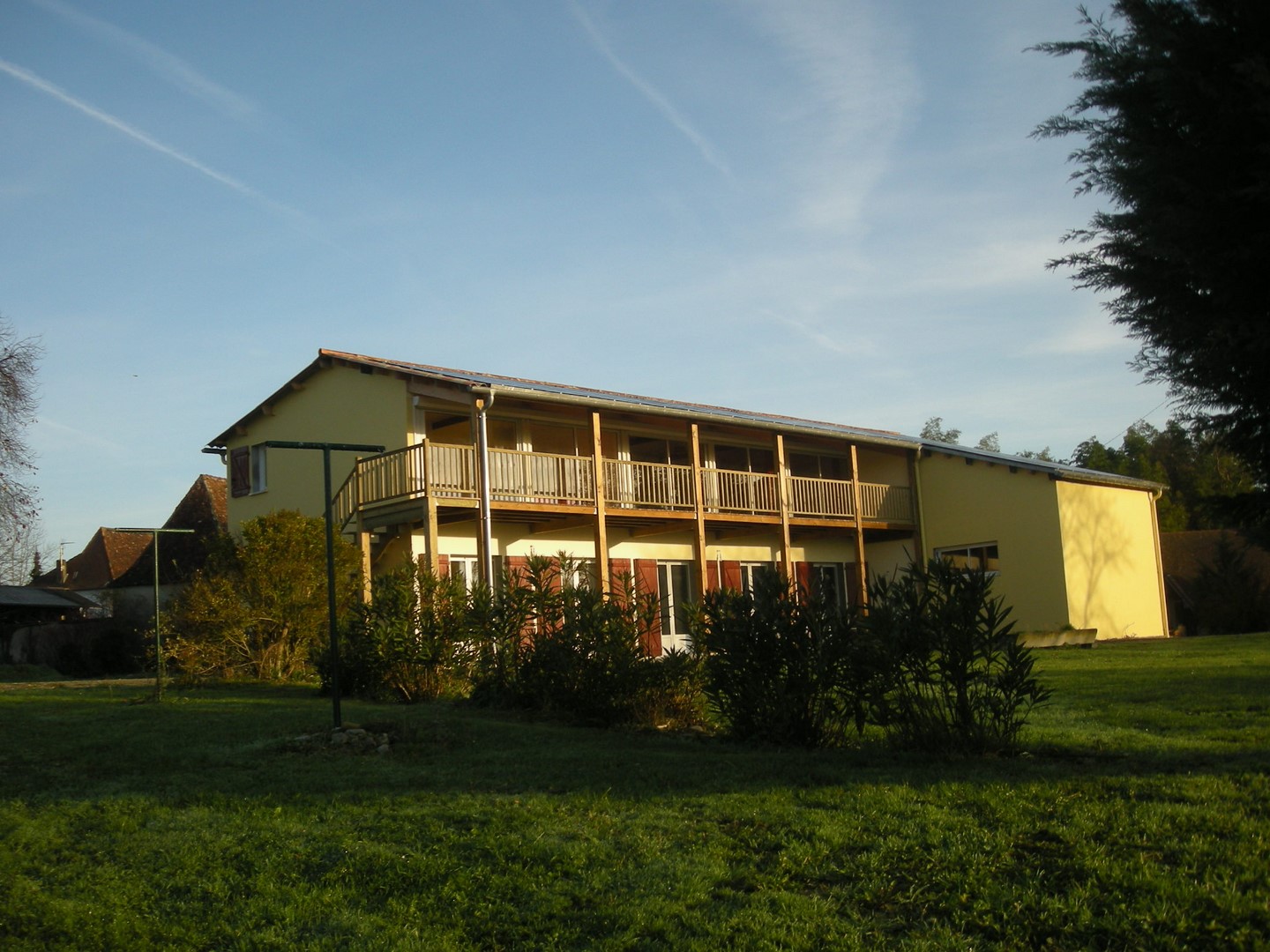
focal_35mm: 35
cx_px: 635
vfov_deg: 40.7
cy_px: 476
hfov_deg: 52.6
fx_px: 1284
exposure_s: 1/379
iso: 50
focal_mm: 5.7
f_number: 2.8
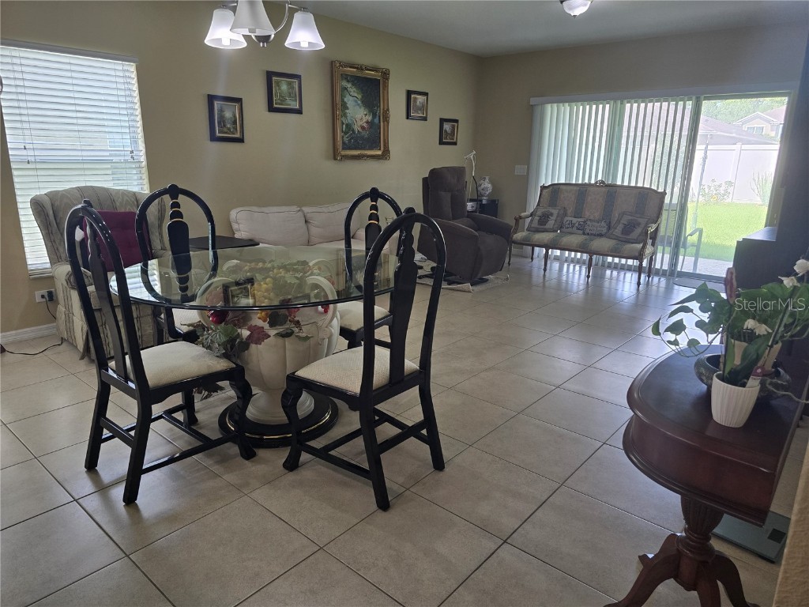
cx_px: 404
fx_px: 538
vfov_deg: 58.9
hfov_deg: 73.9
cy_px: 304
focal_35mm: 23
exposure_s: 1/120
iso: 160
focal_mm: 6.3
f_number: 1.7
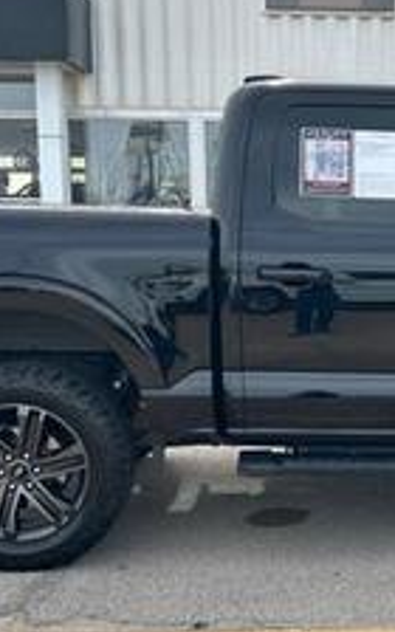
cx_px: 389
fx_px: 1068
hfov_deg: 20.3
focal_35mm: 62
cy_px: 358
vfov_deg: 32.9
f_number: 1.5
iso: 50
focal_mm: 5.7
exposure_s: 1/1377
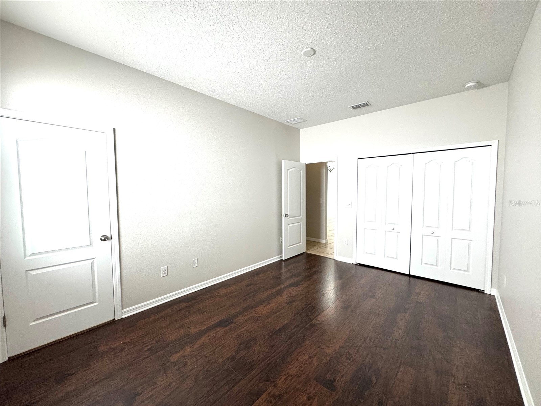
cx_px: 270
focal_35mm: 14
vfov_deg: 85.7
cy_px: 203
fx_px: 219
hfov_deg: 102.1
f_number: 2.2
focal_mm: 2.22
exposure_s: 1/120
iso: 200
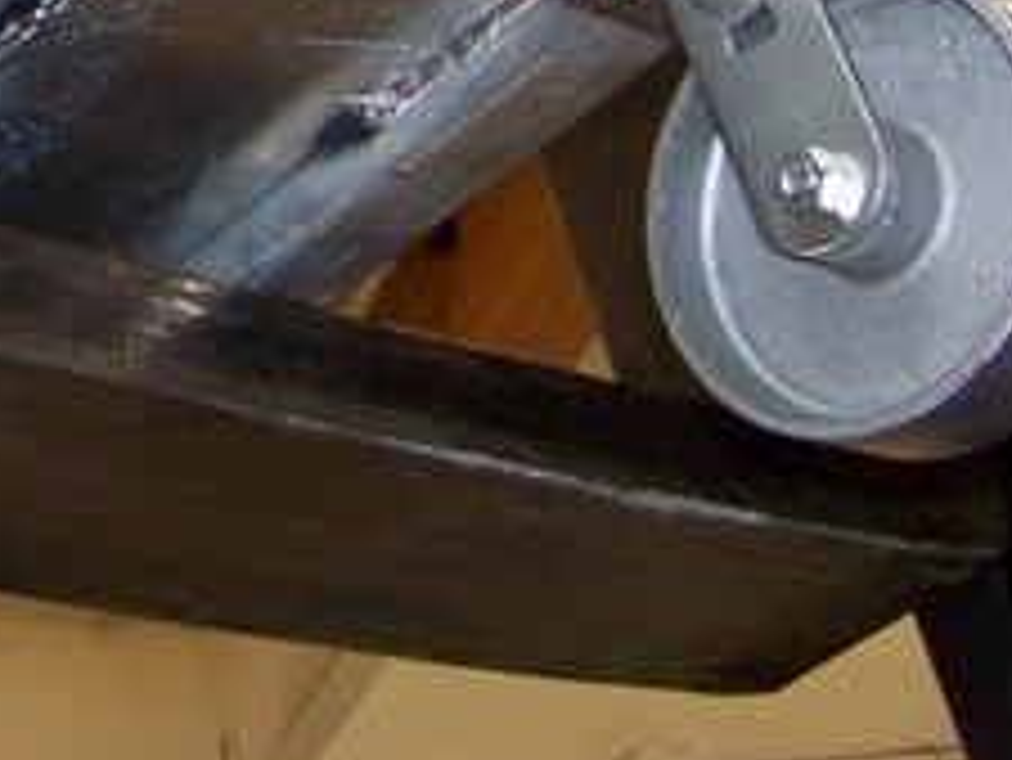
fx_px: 3276
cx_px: -45
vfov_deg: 12.9
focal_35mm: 112
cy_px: -178
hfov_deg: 17.1
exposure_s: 1/30
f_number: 2.8
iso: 200
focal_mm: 5.85
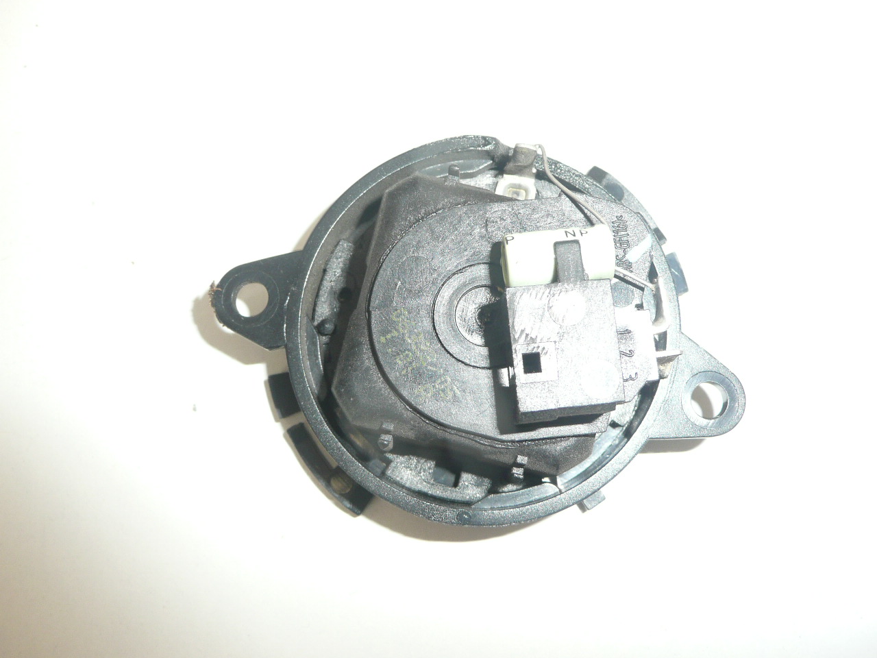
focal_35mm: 30
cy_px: 329
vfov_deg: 46.8
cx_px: 438
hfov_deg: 60.0
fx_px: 760
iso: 100
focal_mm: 4.6
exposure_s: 1/80
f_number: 3.3
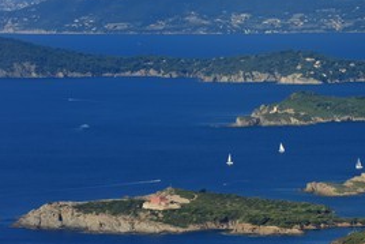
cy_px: 150
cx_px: 283
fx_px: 3175
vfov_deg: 4.4
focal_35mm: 313
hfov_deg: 6.6
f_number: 14
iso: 800
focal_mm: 200
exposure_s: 1/1600
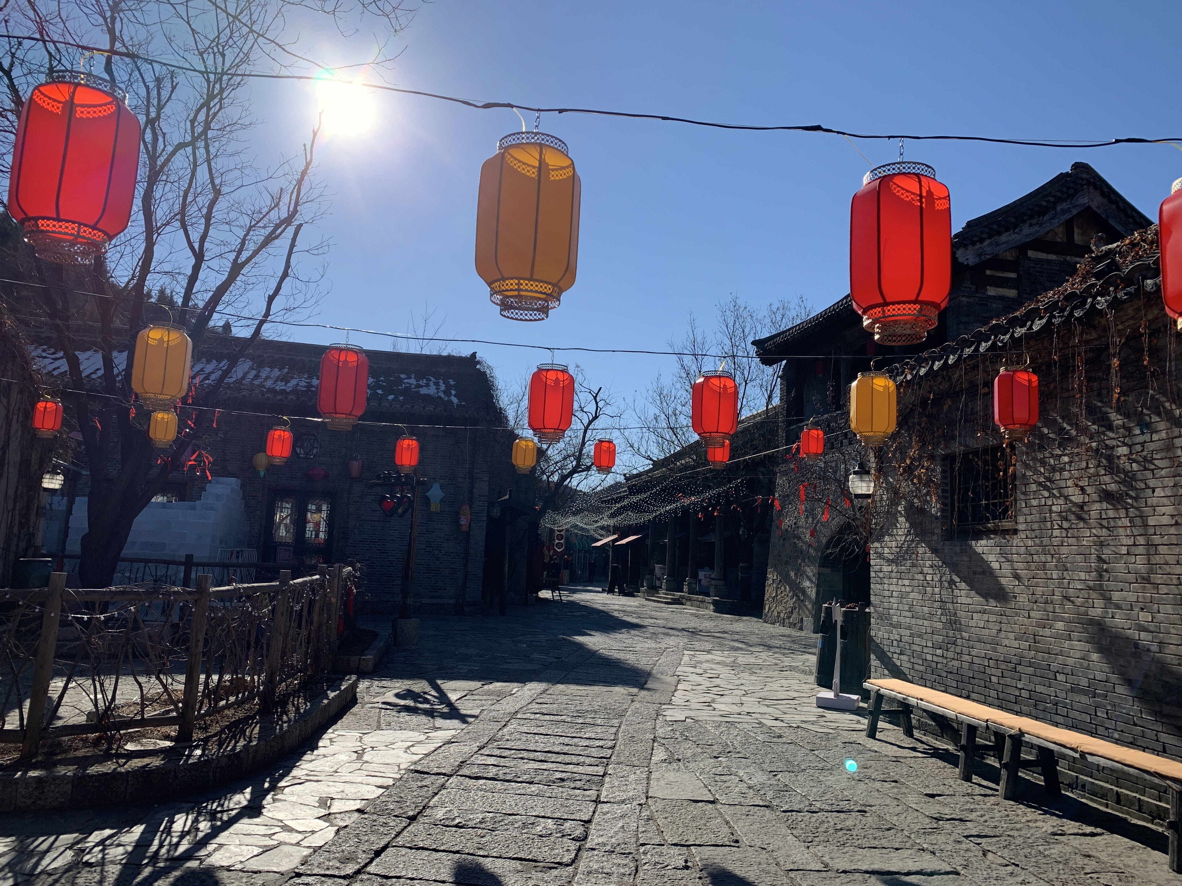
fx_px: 888
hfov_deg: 67.3
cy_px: 443
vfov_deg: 53.1
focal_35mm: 26
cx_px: 591
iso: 25
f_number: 1.8
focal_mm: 4.25
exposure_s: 1/3401
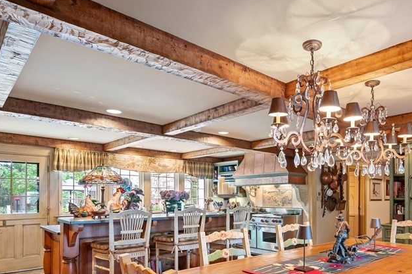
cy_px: 196
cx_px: 270
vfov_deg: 48.1
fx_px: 297
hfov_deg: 67.8
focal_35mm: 26
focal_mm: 15
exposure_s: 1.3
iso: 400
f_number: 8
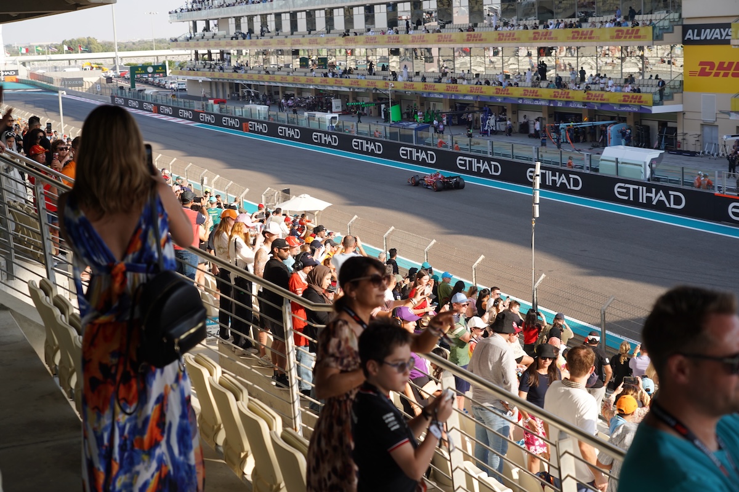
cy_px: 246
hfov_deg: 33.4
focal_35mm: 60
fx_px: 1232
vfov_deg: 22.6
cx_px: 370
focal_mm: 60
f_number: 4.5
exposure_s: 1/320
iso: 100
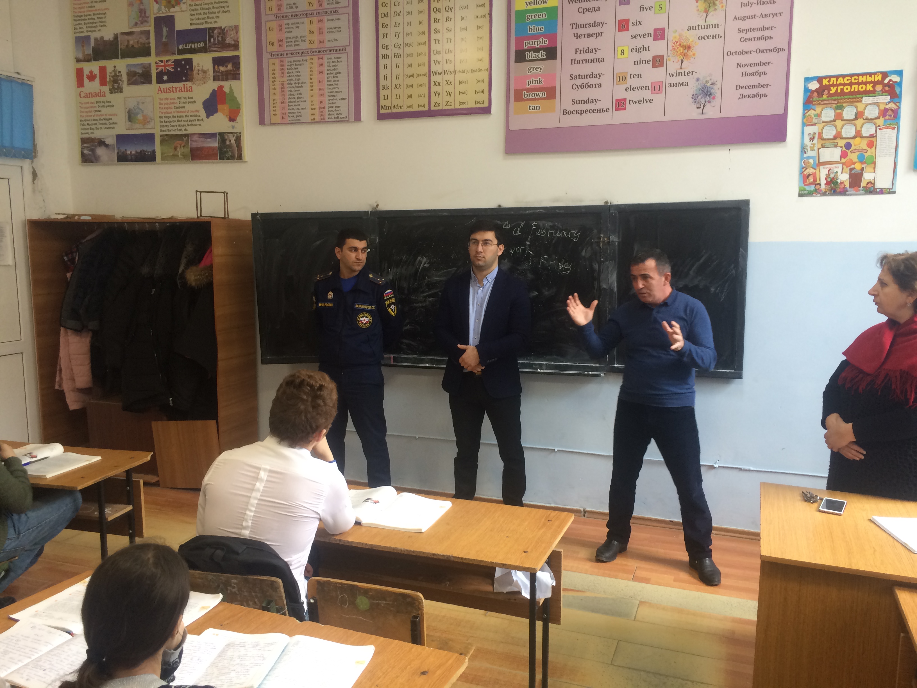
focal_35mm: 29
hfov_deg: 61.7
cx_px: 458
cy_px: 344
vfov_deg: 48.2
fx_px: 768
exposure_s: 1/33
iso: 100
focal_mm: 4.15
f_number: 2.2
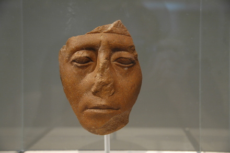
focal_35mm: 90
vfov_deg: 15.1
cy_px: 76
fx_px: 574
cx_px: 115
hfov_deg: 22.7
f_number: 5
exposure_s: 1/20
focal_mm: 60
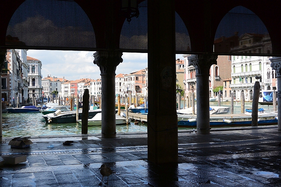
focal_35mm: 45
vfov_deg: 29.9
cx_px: 140
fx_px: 351
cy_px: 94
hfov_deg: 43.6
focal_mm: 16.9
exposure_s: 1/800
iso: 160
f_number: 5
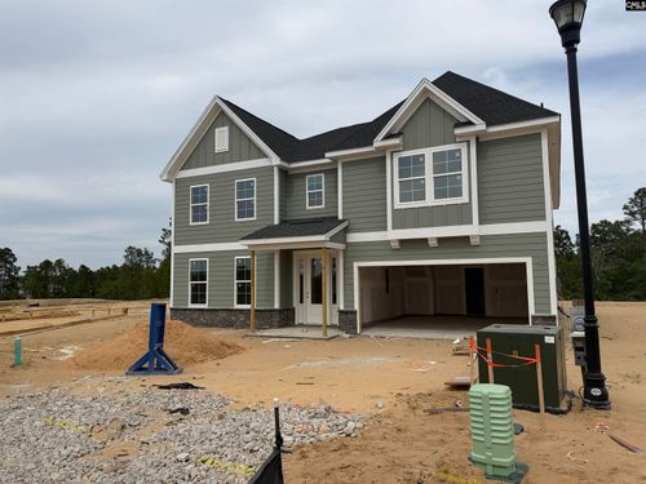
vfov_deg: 56.8
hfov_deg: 71.6
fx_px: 448
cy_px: 242
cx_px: 323
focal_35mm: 24
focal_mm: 6.76
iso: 80
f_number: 1.78
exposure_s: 1/6711
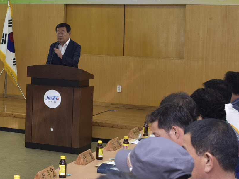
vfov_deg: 17.3
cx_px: -7
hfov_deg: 22.1
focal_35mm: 85
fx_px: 587
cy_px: 42
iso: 640
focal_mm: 30
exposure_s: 1/125
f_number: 4.5
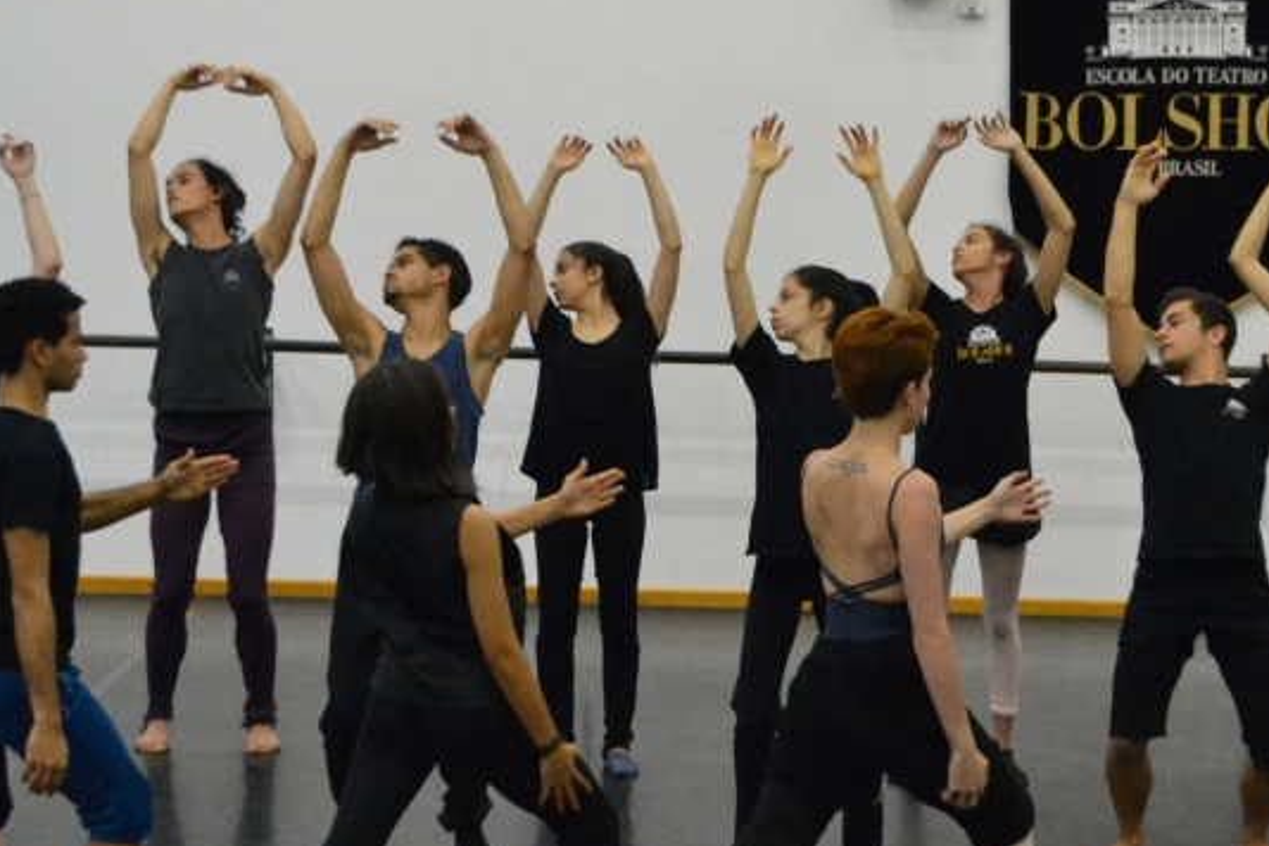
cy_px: 438
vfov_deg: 14.9
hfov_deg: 22.1
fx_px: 3243
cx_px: 813
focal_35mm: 92
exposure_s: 1/125
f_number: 4.8
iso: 3200
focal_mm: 32
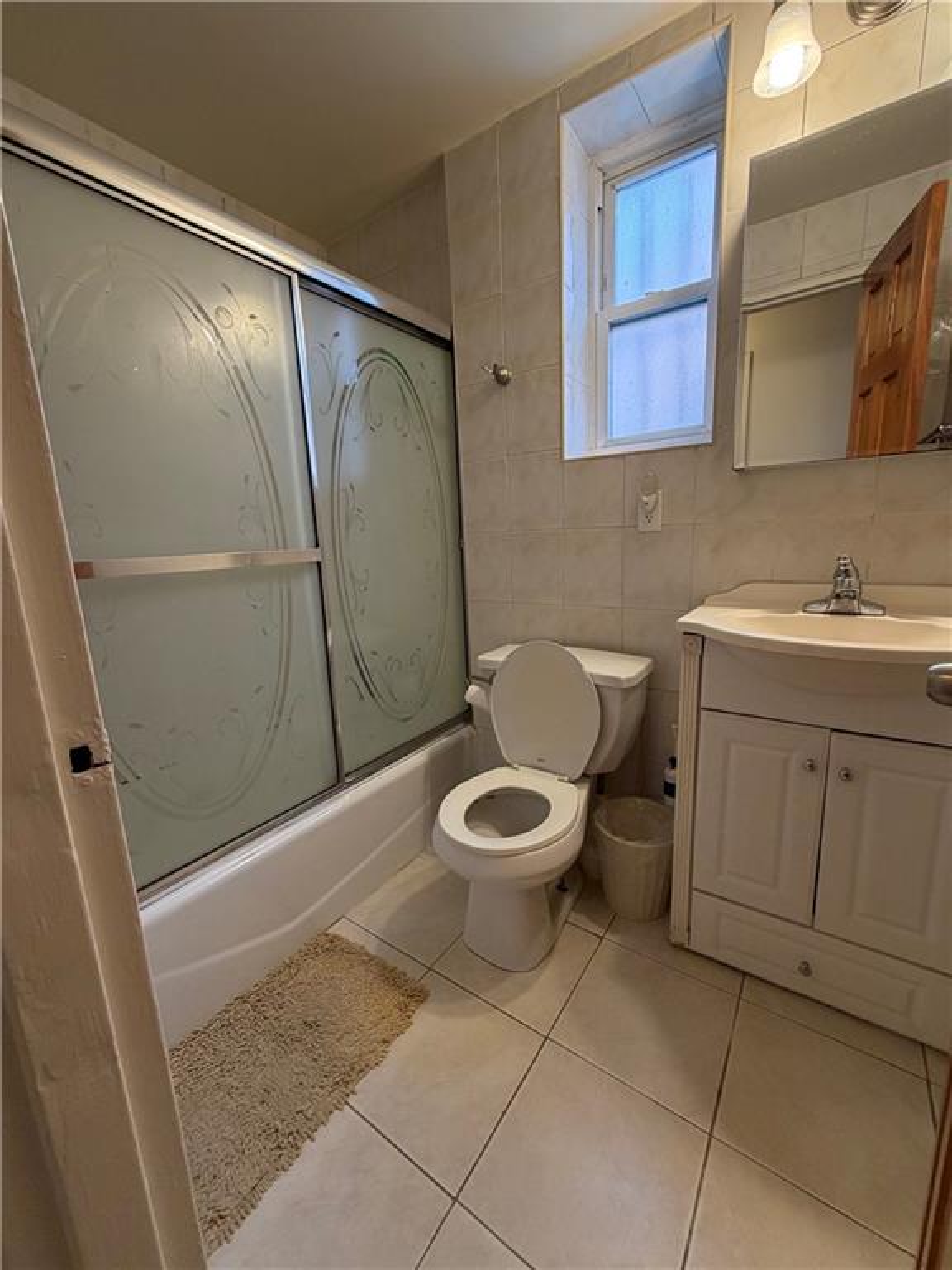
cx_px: 476
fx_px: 513
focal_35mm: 14
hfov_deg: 85.7
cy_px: 635
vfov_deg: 102.1
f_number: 2.2
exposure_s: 1/120
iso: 200
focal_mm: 2.22
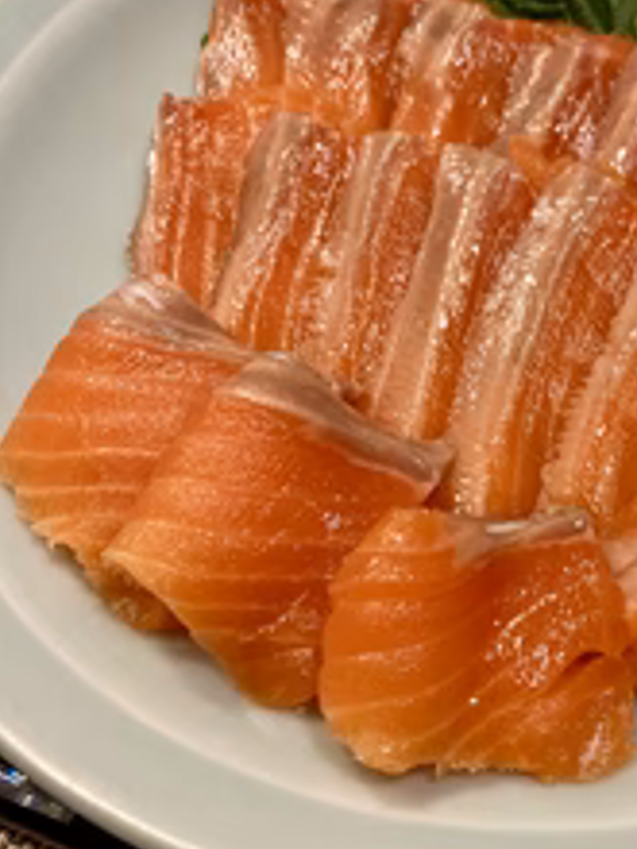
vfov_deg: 37.4
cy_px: 475
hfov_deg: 27.5
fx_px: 1251
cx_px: 571
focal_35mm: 51
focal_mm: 3.99
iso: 125
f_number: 1.8
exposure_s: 1/50
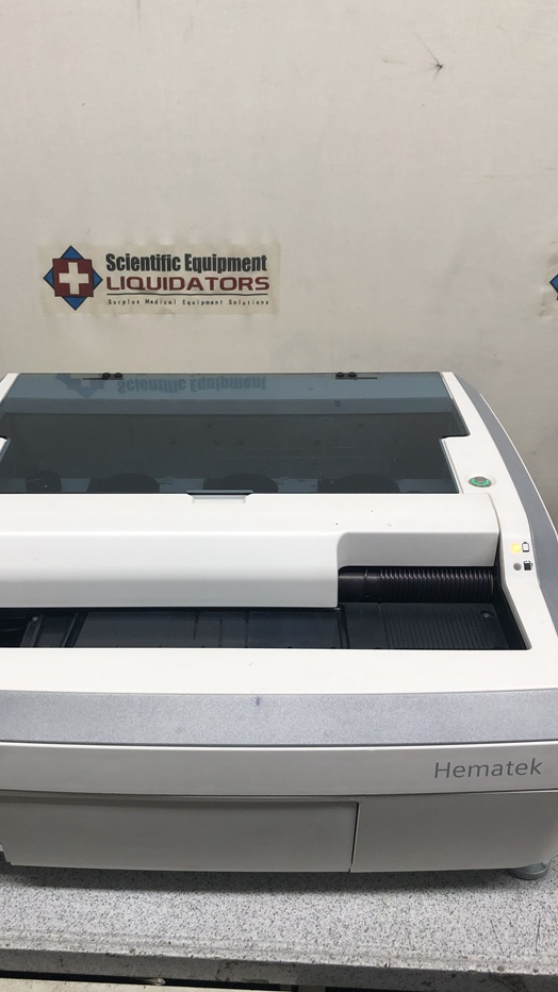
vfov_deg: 59.5
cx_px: 235
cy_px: 499
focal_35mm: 33
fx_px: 868
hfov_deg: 35.5
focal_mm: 3.99
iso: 50
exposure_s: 1/120
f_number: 1.8
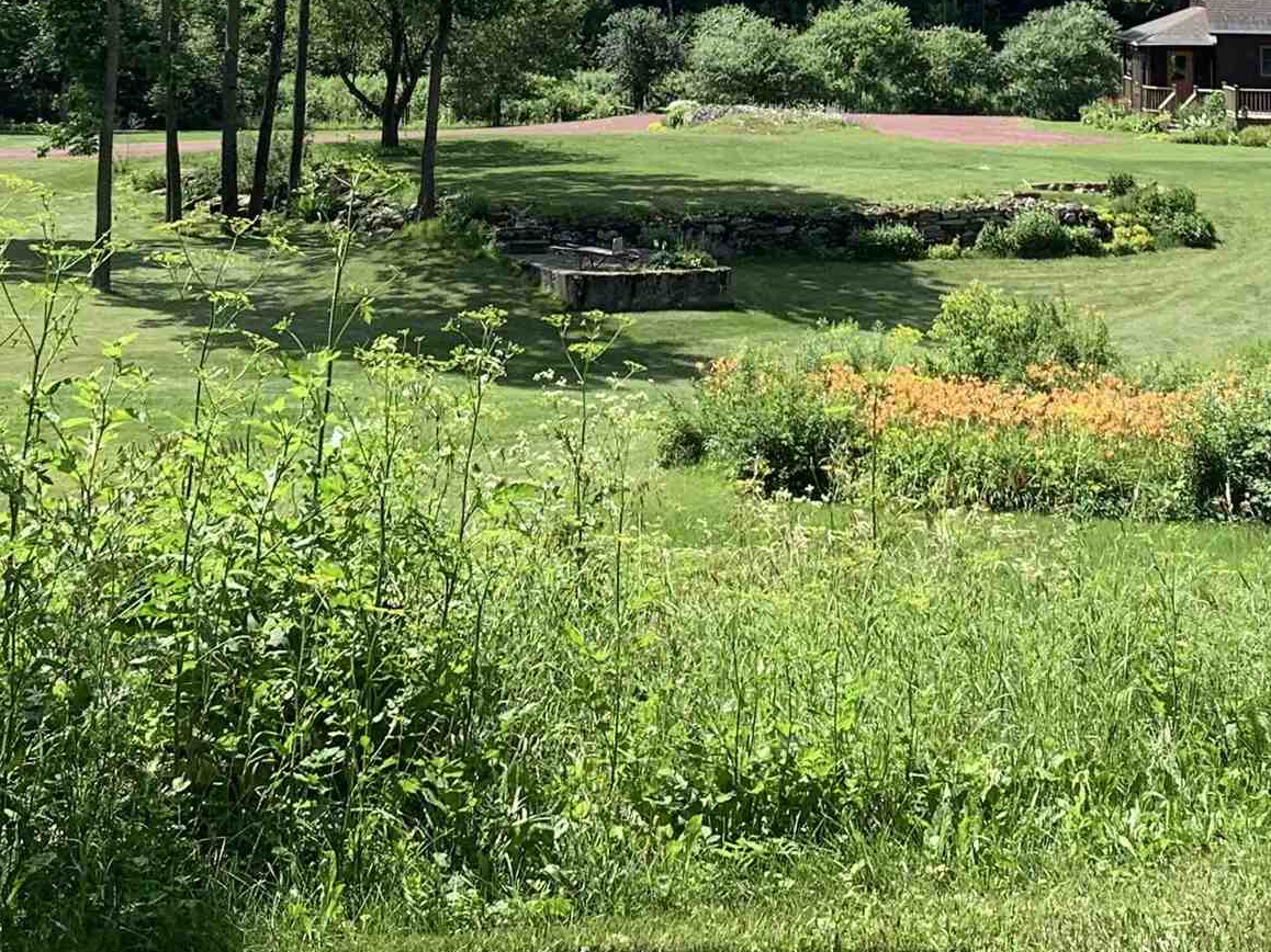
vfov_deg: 19.9
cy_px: -225
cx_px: 965
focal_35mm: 69
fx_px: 2533
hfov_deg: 27.7
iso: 25
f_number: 1.8
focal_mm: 4.25
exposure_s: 1/2075
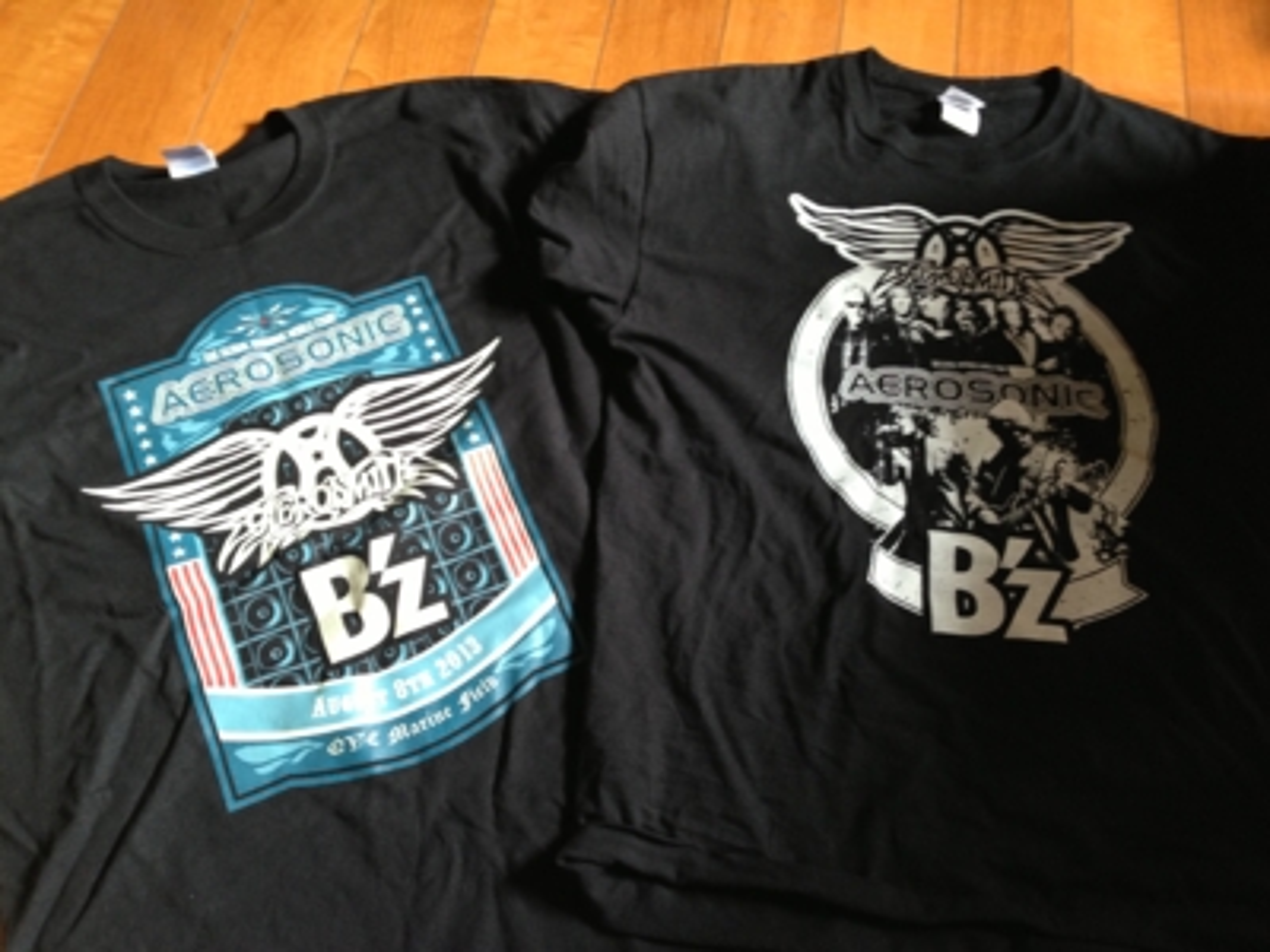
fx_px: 1211
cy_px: 476
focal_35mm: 33
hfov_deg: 55.4
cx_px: 635
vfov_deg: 42.9
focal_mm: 4.13
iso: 125
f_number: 2.4
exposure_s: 1/20
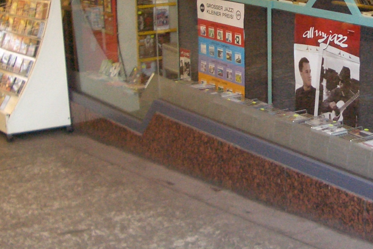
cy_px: 20
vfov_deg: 15.9
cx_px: 323
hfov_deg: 23.4
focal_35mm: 85
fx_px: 881
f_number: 2.6
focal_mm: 5.8
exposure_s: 1/80
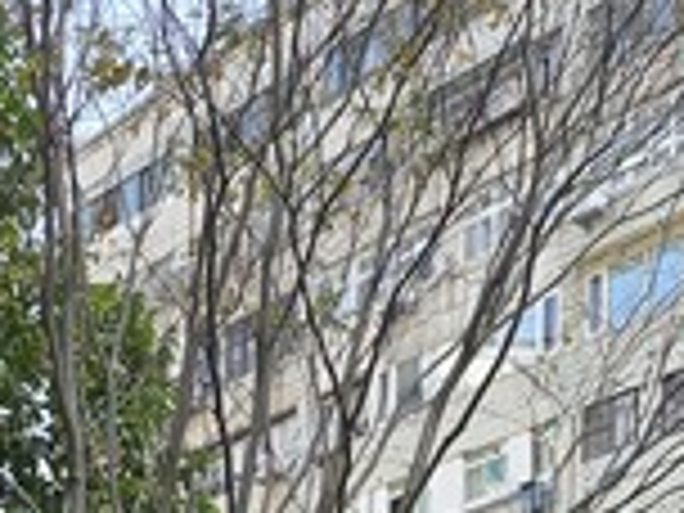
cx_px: 441
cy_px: 875
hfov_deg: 16.7
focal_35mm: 118
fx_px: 2332
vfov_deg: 11.7
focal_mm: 6.3
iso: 12
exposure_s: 1/196
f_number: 1.7
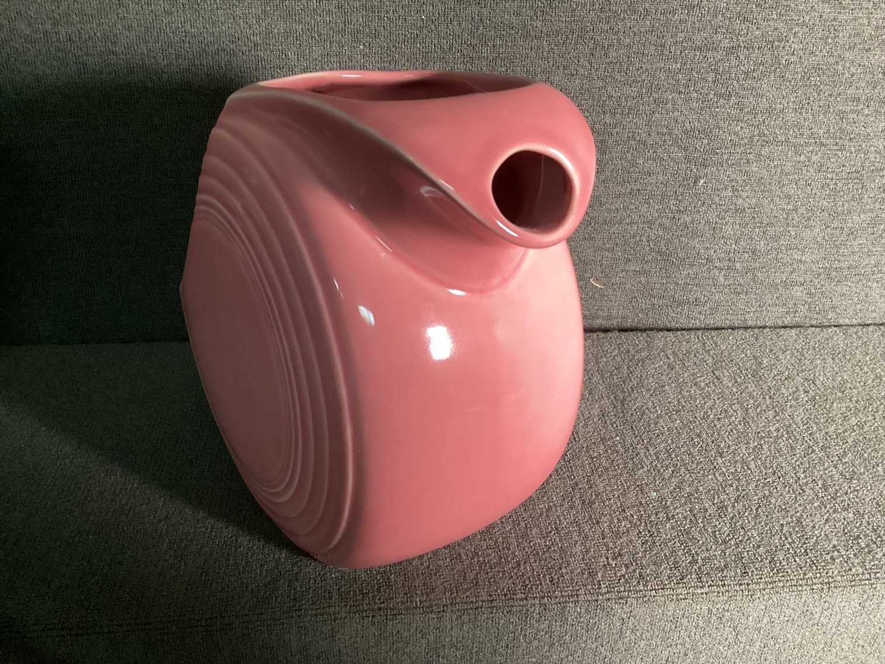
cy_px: 332
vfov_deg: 45.4
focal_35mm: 31
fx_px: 793
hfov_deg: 58.3
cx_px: 442
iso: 320
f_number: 2.4
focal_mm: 3.3
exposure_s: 1/40
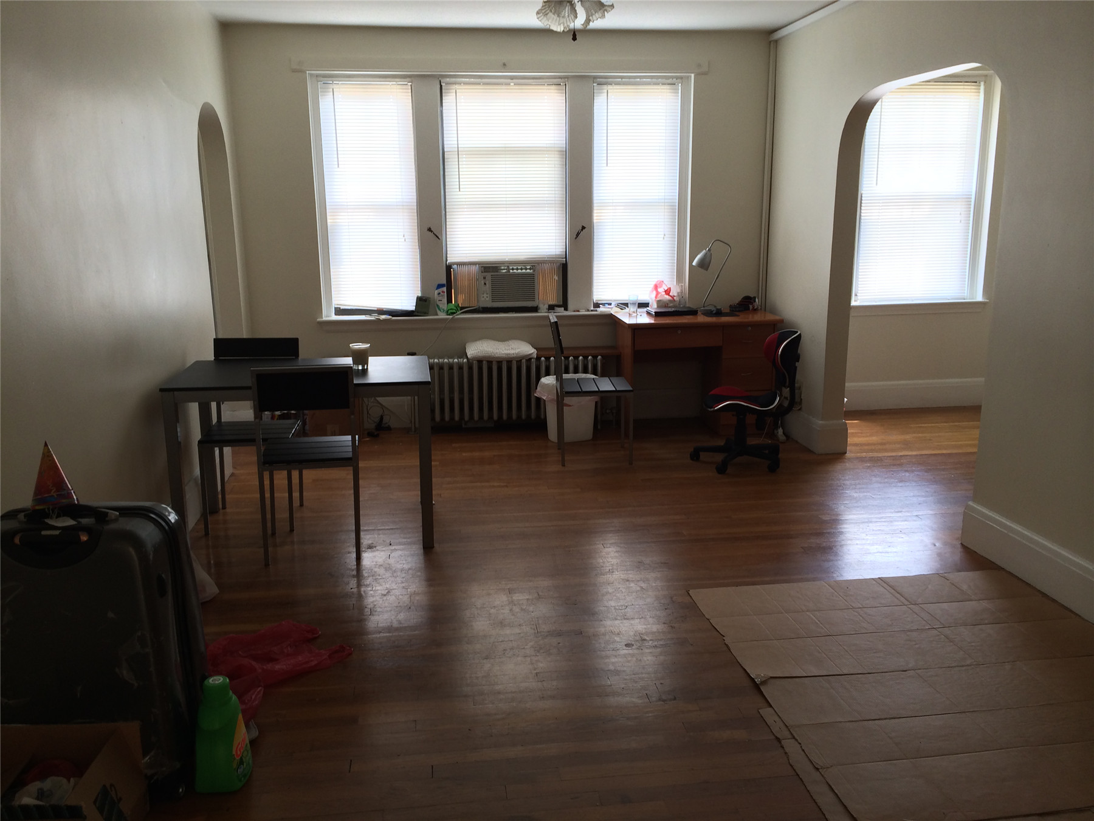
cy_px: 410
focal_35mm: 30
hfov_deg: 60.0
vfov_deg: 46.8
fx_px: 948
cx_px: 547
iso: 50
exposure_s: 1/30
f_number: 2.2
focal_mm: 4.12
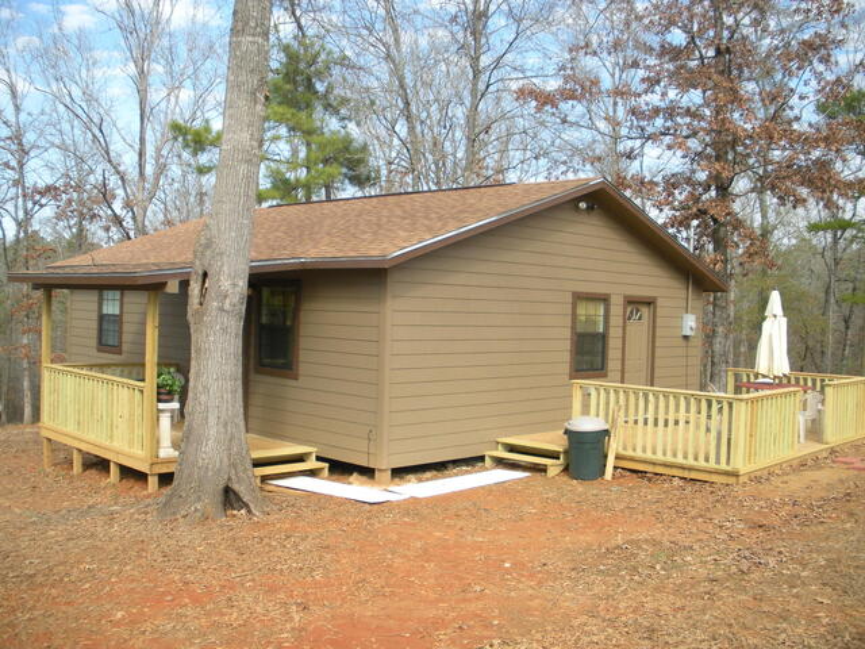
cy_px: 324
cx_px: 432
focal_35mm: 36
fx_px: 900
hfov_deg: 51.4
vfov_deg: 39.7
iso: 88
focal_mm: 6.3
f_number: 3.5
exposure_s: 1/366
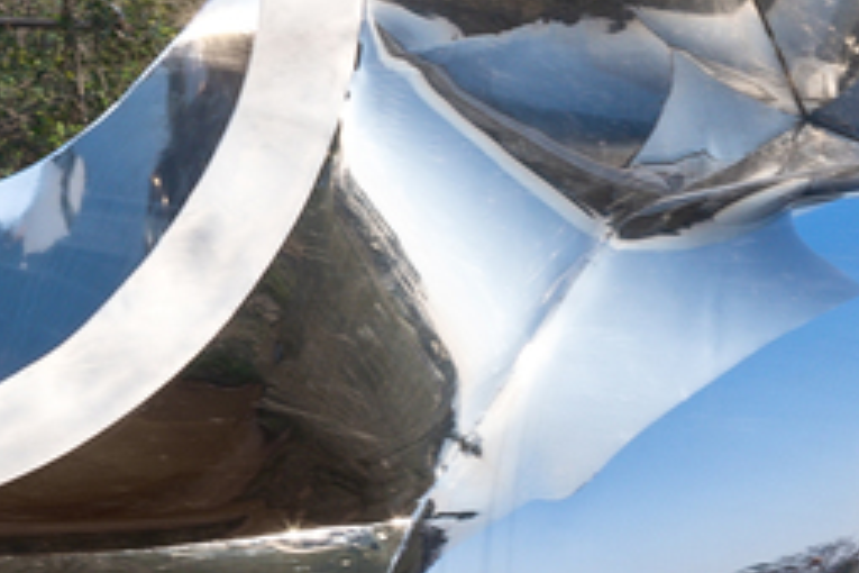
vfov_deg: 1.3
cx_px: -330
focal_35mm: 1057
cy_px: -256
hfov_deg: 1.9
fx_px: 25219
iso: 100
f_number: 8
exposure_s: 1/80
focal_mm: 135
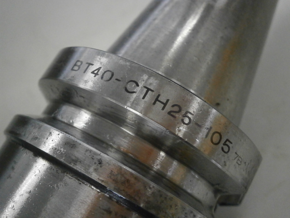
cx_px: 145
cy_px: 109
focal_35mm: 47
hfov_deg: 40.4
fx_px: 394
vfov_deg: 30.9
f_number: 3.4
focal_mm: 8.3
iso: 800
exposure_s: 1/250
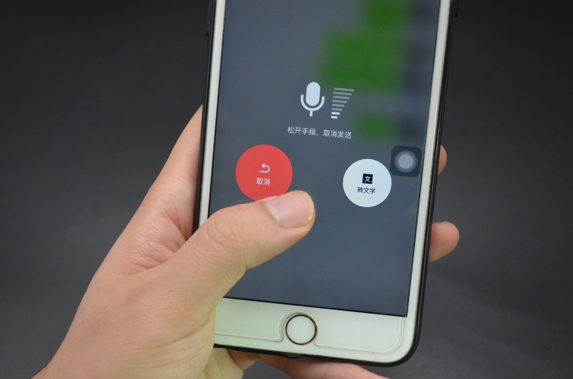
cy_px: 190
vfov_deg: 31.8
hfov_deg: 46.5
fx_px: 667
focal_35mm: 42
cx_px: 286
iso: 1250
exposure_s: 1/500
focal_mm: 28
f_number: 4.5
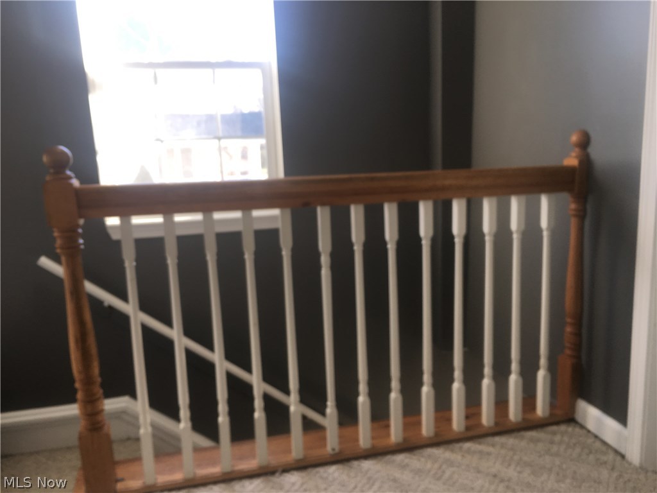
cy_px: 246
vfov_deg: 48.2
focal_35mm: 29
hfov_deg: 61.7
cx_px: 328
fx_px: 550
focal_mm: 4.15
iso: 25
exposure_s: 1/30
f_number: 2.2
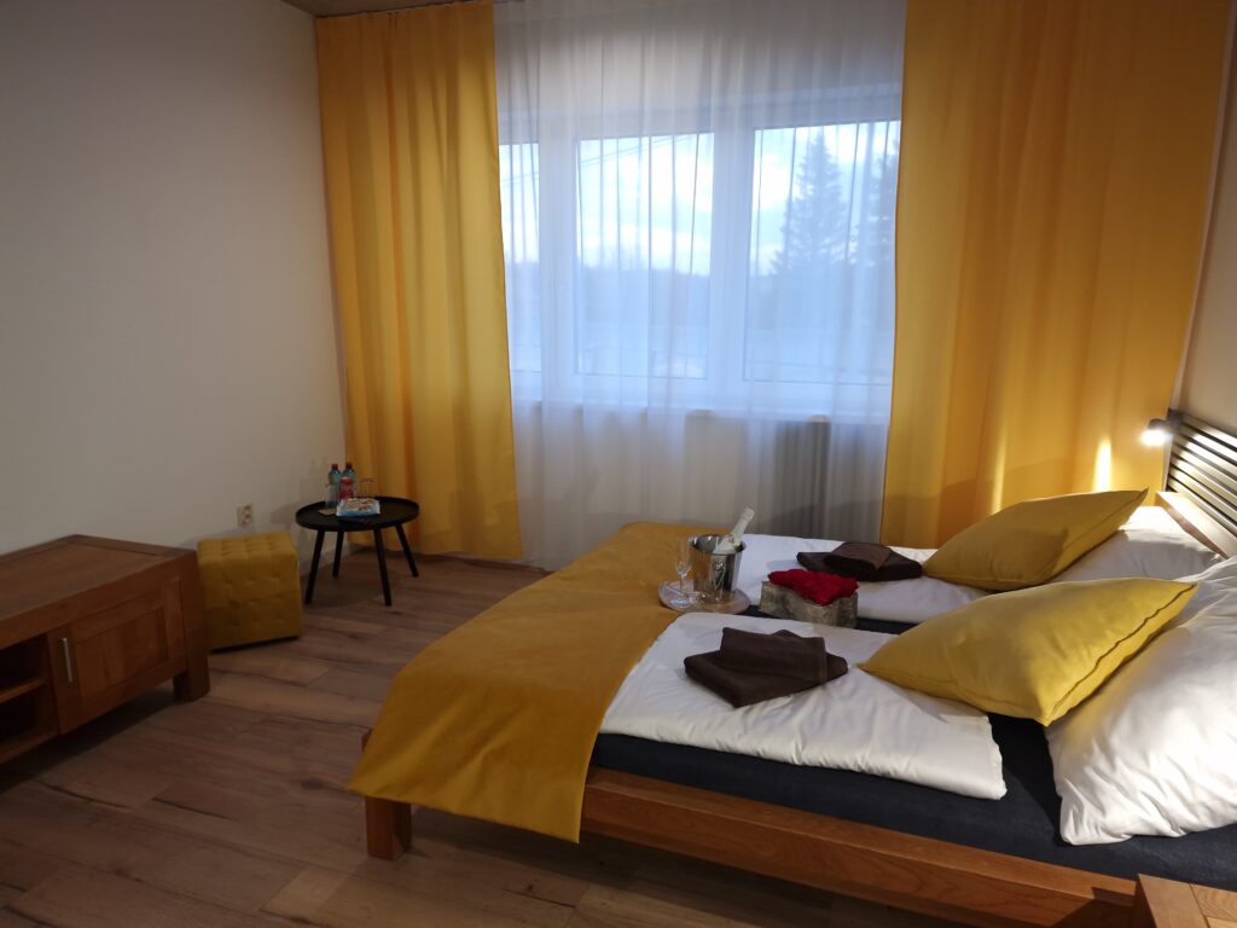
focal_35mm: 23
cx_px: 618
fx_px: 822
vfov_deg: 58.9
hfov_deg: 73.9
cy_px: 464
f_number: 1.8
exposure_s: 1/30
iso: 280
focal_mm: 6.4
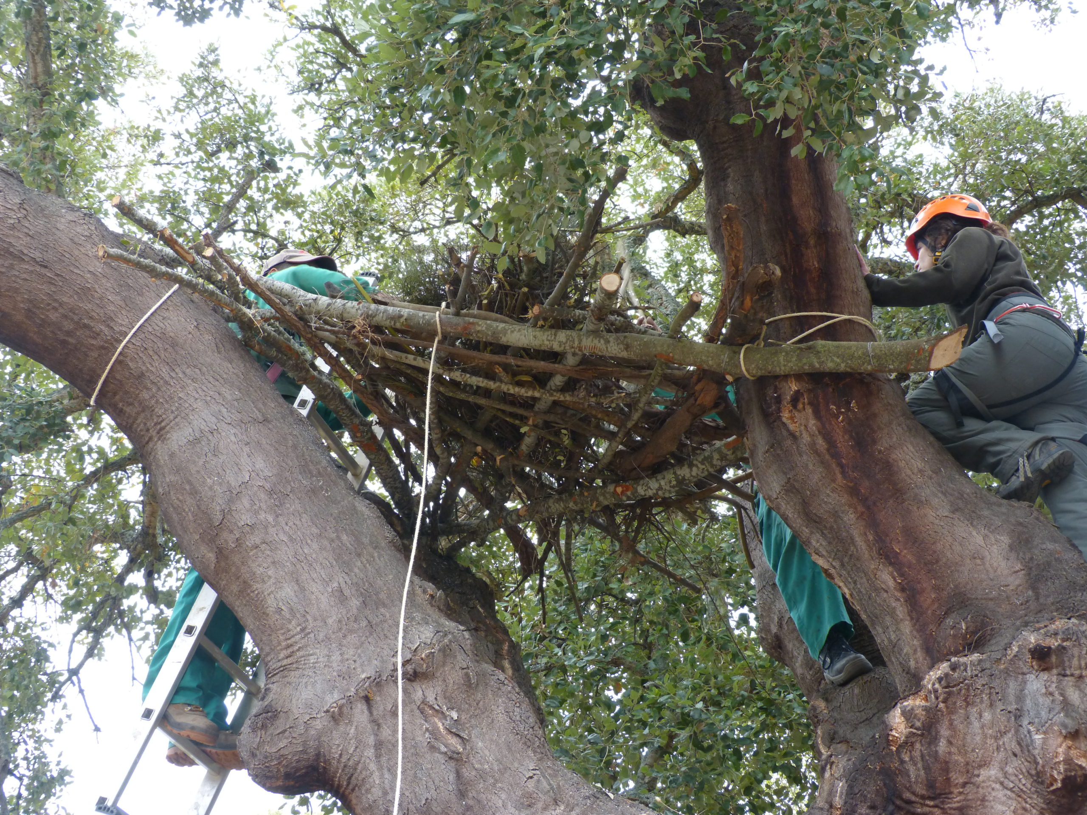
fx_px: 1696
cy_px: 408
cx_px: 544
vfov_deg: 27.0
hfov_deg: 35.5
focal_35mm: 54
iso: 160
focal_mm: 9.7
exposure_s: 1/60
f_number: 3.2
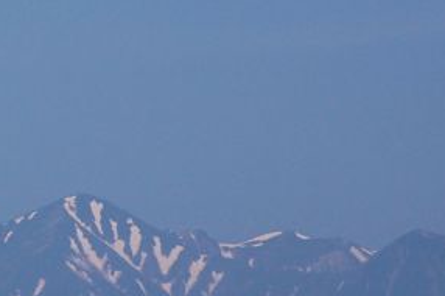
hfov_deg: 3.8
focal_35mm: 537
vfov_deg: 2.6
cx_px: -204
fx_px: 6630
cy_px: 53
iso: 200
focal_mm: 100
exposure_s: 1/800
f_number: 7.1
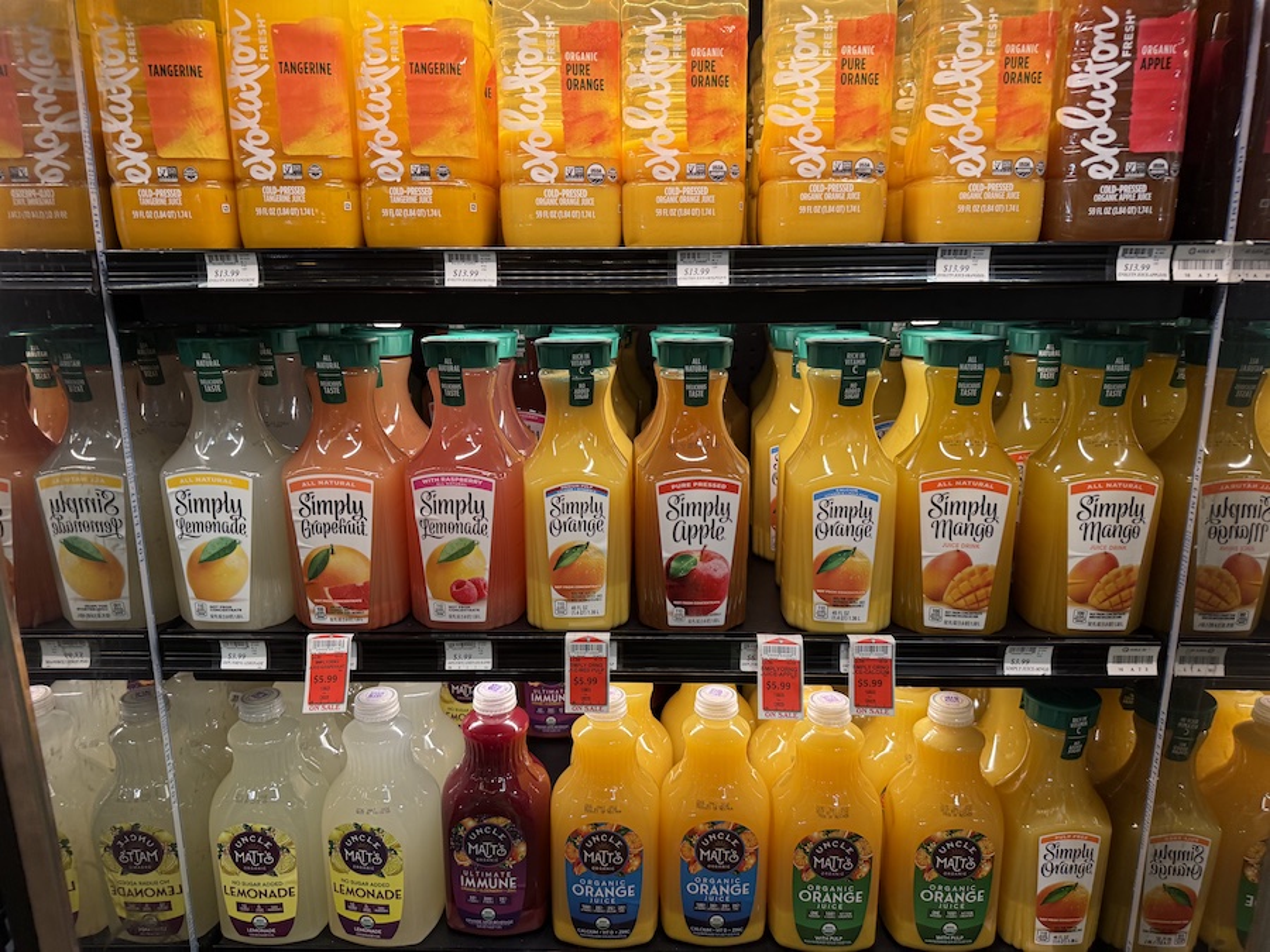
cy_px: 476
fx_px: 881
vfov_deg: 56.8
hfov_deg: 71.6
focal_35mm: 24
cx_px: 635
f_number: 1.78
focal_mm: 6.76
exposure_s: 1/120
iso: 125
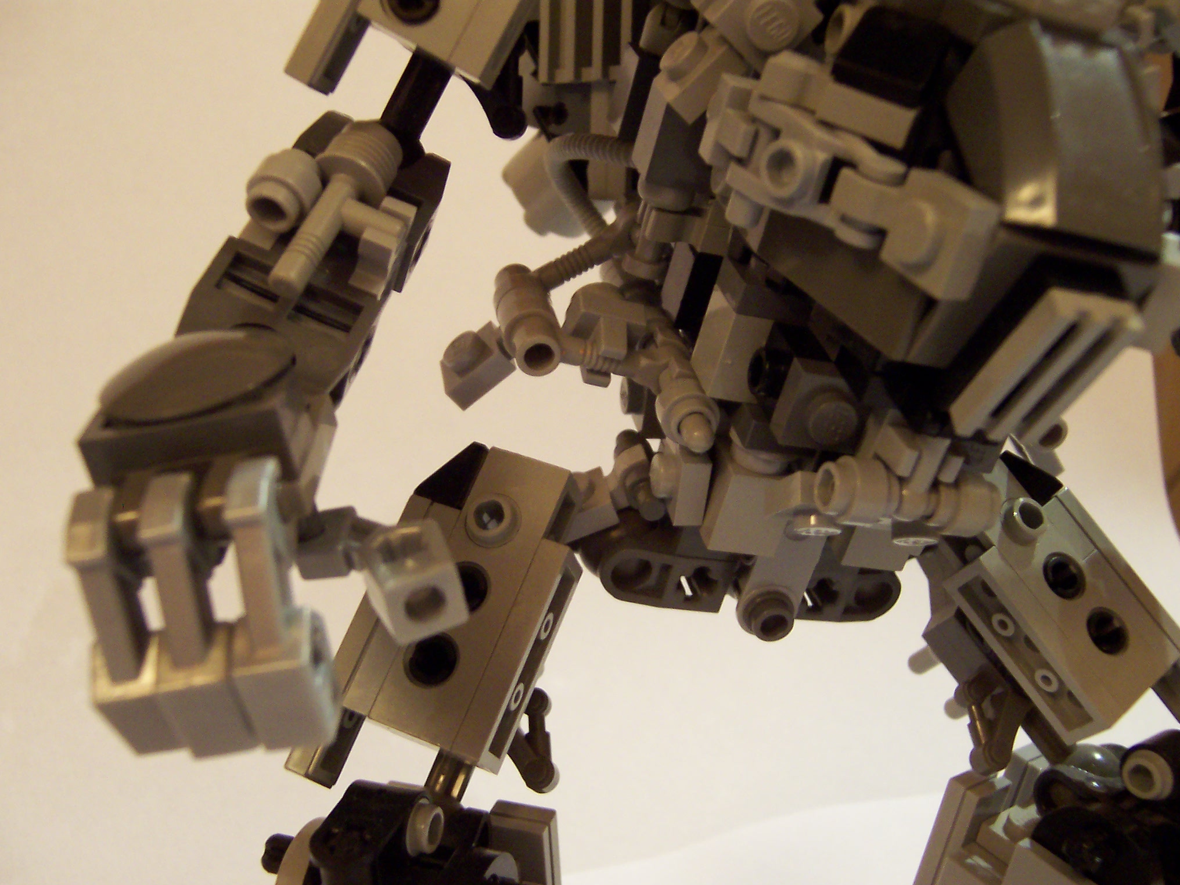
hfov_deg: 51.4
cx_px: 590
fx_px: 1227
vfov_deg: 39.7
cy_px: 442
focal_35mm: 36
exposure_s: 1/8
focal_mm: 5.6
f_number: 2.8
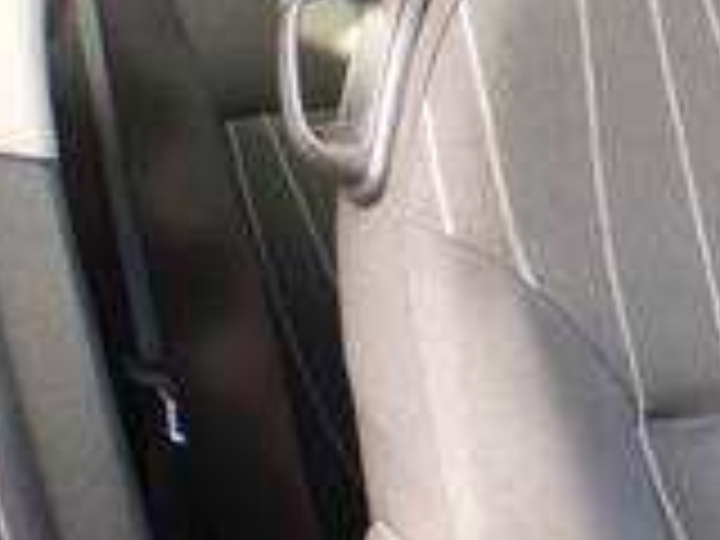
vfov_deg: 19.7
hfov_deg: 24.1
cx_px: 909
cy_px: 576
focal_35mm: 72
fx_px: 1498
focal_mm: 4.3
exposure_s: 1/38
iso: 100
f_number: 3
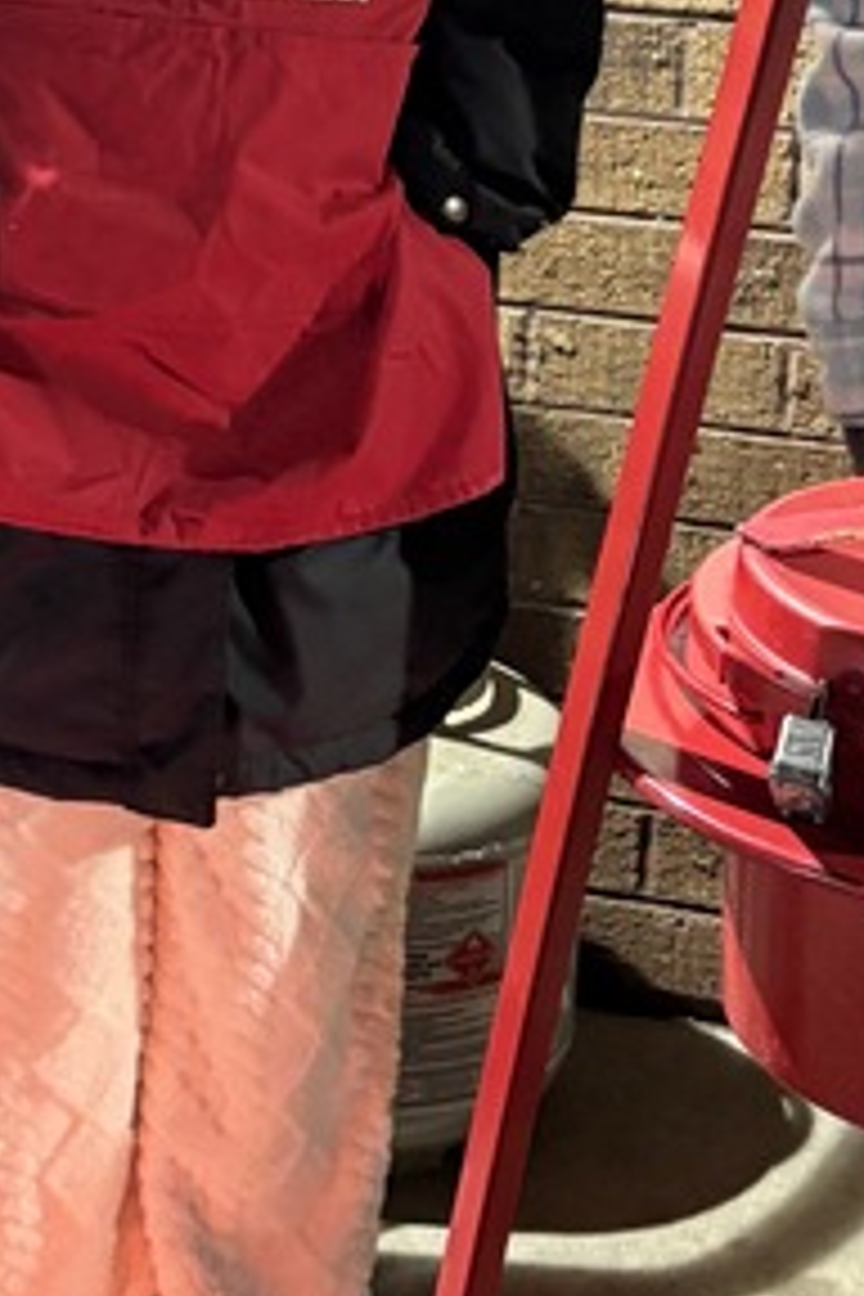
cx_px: 140
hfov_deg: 14.2
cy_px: -4
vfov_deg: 20.5
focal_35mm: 96
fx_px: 3456
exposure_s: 1/40
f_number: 1.6
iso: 500
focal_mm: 5.96
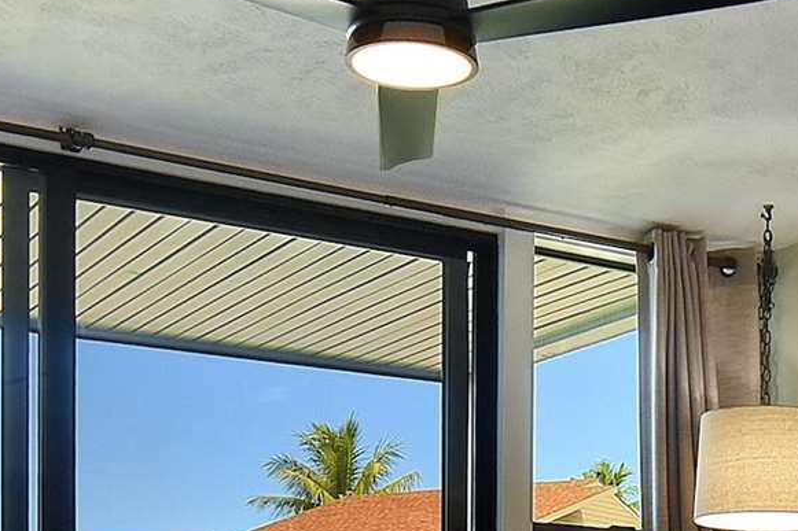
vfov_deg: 17.1
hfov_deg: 26.9
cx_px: 621
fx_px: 1640
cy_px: 726
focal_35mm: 74
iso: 50
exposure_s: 1/60
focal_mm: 14
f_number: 10
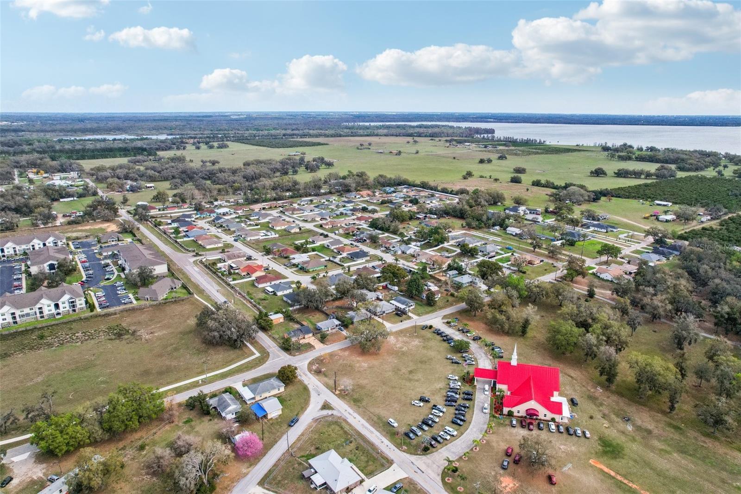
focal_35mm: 22
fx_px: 453
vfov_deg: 57.2
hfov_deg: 78.6
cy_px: 247
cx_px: 370
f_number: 2.8
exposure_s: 1/1250
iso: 400
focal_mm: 8.4
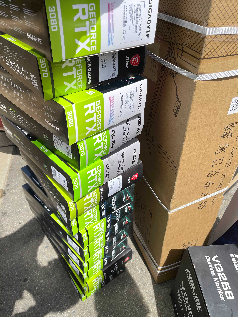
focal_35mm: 26
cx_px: 119
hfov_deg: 53.1
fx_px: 238
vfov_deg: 67.3
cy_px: 158
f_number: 1.6
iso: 32
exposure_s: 1/4202
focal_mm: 5.1
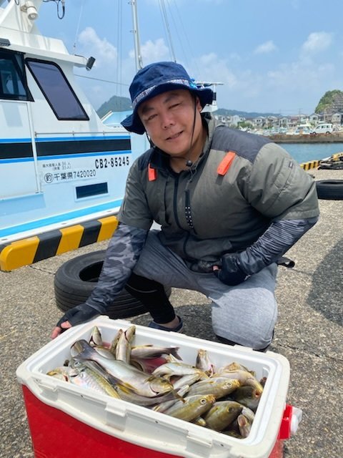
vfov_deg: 67.3
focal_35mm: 26
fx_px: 344
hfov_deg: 53.1
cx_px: 172
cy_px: 229
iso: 32
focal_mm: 4.25
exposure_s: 1/3401
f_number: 1.8
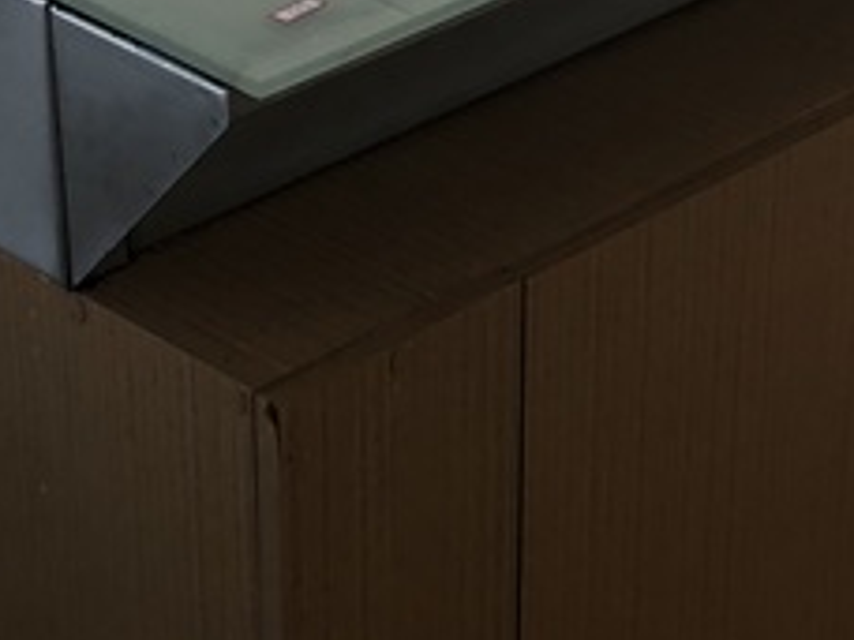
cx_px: 768
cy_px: 0
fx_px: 3059
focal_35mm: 124
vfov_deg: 11.8
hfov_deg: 15.7
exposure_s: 1/120
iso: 50
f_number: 1.8
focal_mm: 3.99
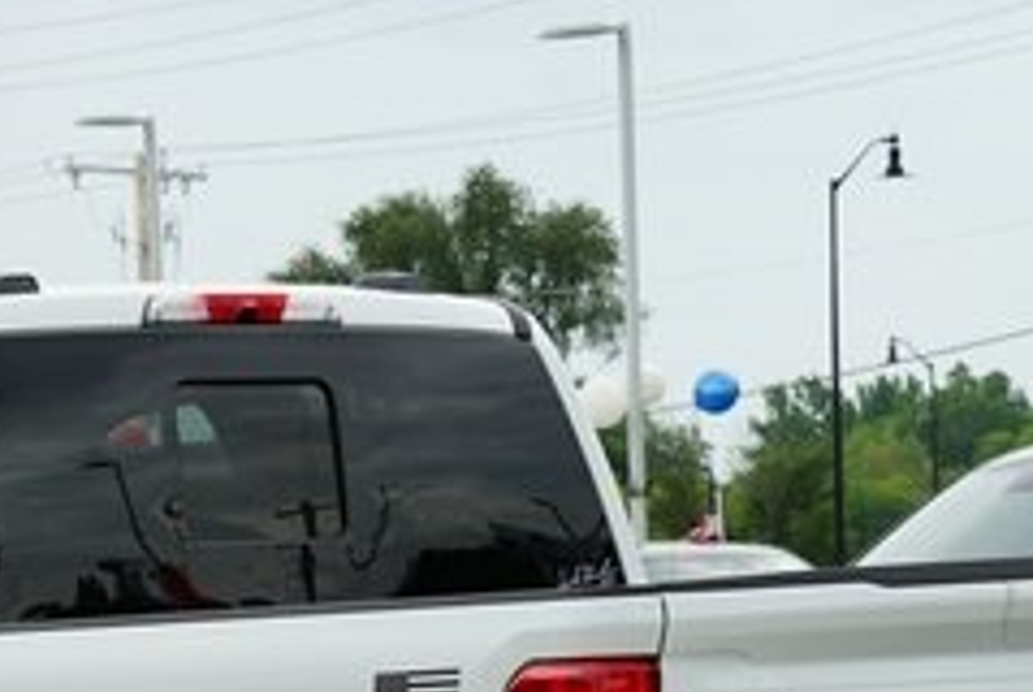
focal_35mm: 190
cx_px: 281
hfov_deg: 10.8
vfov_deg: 7.2
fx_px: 5459
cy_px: 884
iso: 100
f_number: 8
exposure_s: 1/100
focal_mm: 71
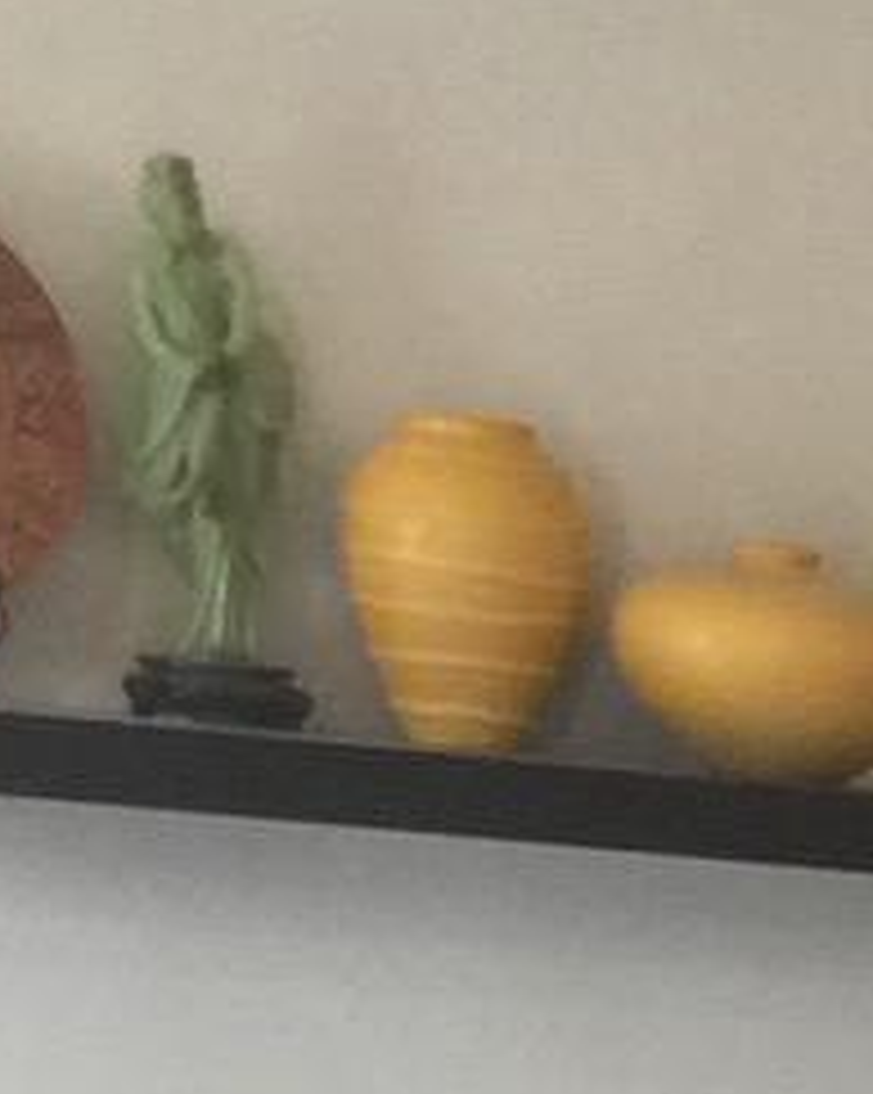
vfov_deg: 7.3
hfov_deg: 5.5
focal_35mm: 239
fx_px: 7729
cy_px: 3111
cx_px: 3758
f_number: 2.2
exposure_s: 1/30
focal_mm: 4.15
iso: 50
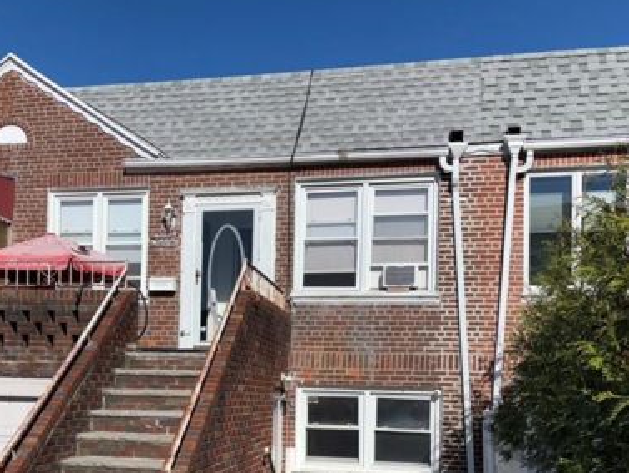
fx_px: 800
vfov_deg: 32.3
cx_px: 205
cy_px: 351
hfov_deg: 42.3
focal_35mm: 44
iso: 50
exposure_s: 1/6993
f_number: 1.6
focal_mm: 5.96
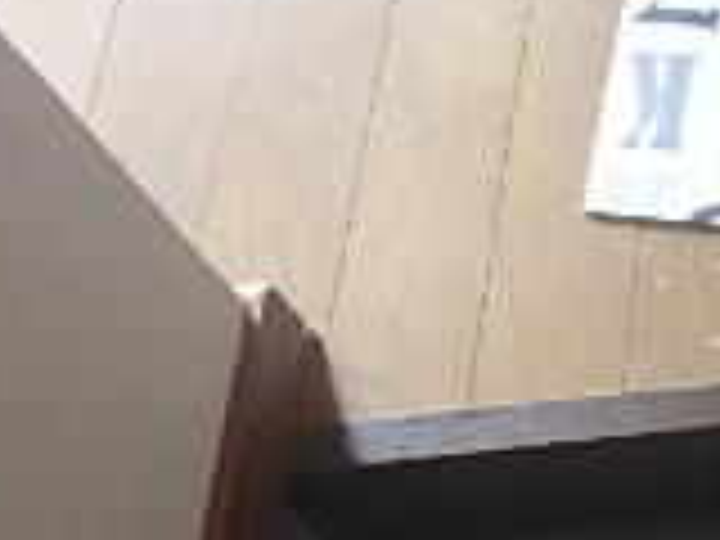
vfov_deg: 17.6
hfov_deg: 20.6
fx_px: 1747
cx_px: 1017
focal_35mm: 84
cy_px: 292
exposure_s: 1/30
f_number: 3.5
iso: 500
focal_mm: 3.7
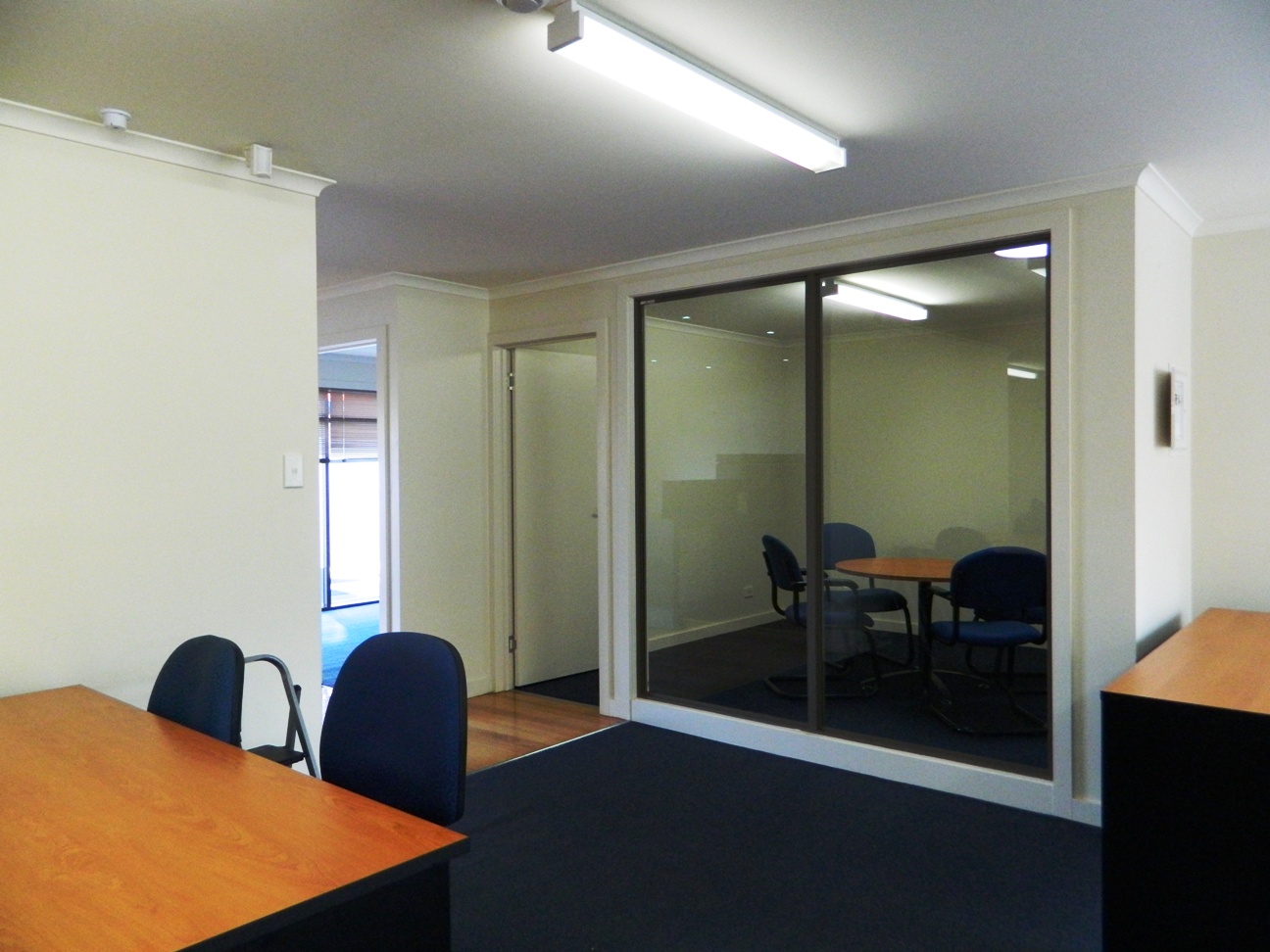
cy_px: 476
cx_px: 635
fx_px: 917
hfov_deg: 69.4
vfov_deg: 54.9
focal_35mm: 25
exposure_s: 1/125
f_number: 3.1
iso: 400
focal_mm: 4.5
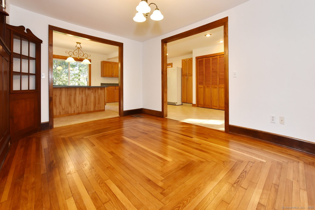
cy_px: 105
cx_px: 158
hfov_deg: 104.2
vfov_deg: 81.3
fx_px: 123
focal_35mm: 14
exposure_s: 1/125
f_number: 7.1
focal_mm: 14
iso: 800
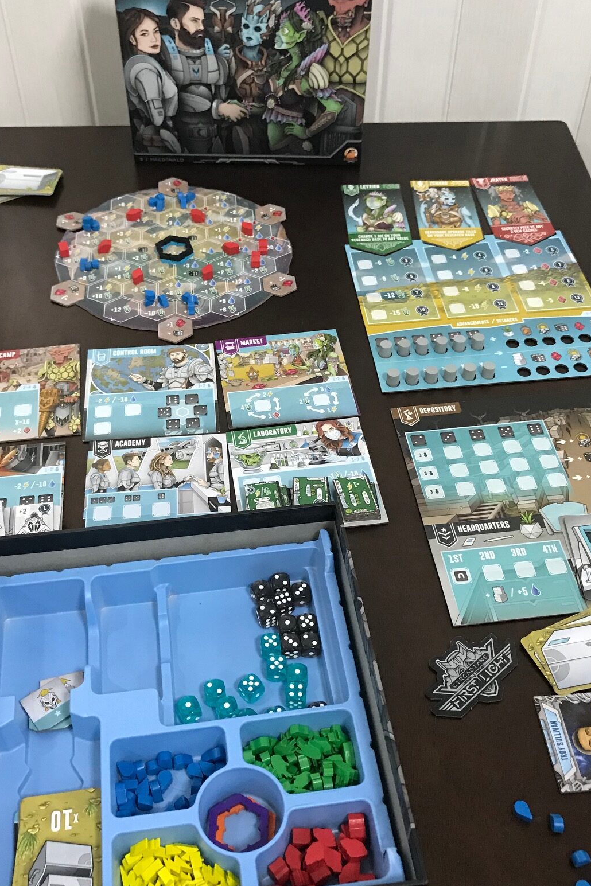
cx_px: 274
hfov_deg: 35.0
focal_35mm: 38
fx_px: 936
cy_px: 439
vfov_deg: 50.7
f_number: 1.8
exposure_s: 1/17
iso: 80
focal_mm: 3.99
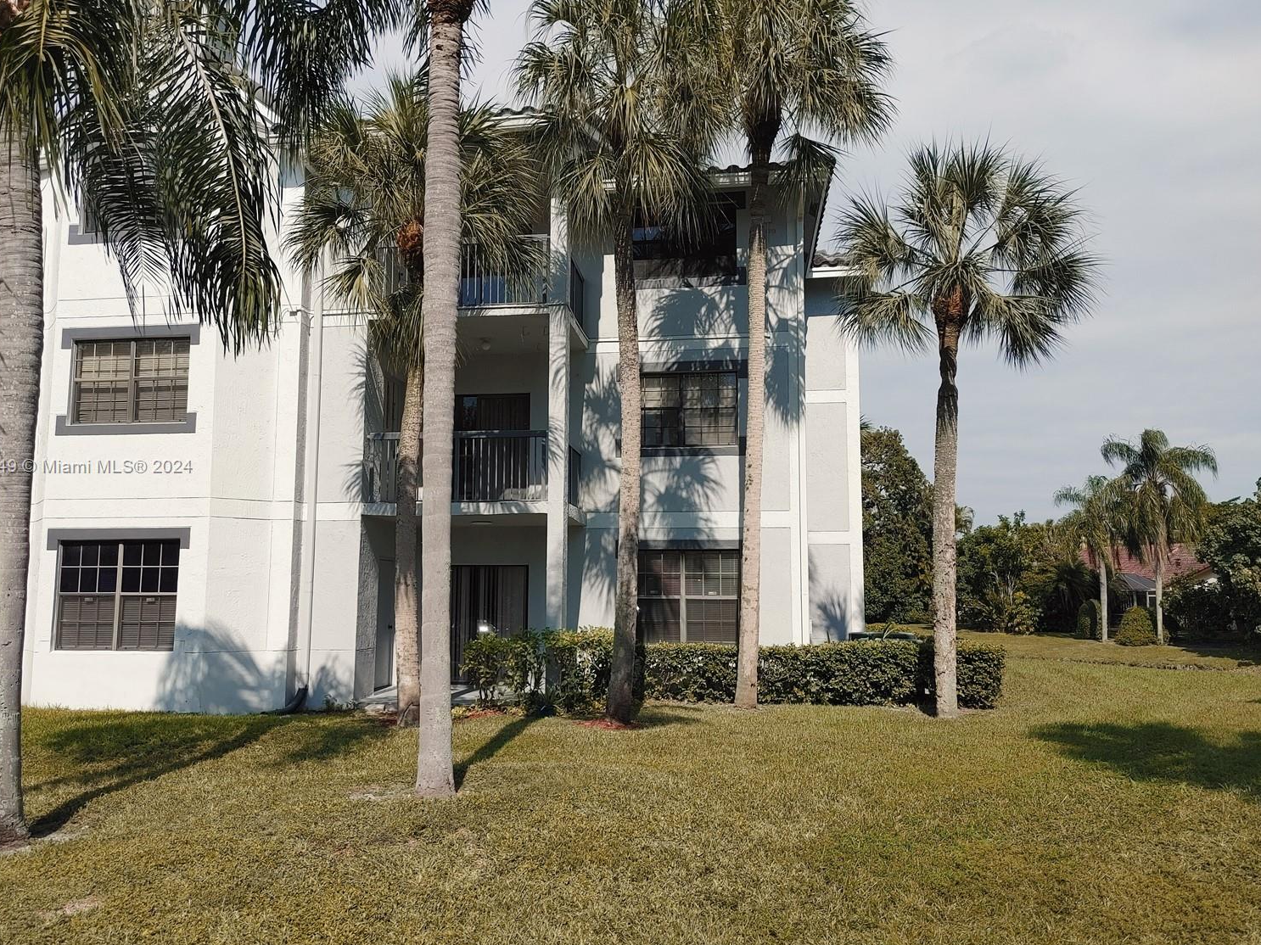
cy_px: 467
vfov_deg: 49.7
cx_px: 599
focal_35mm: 28
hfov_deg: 63.4
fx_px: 1020
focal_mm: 4.81
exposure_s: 1/3125
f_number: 1.8
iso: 50
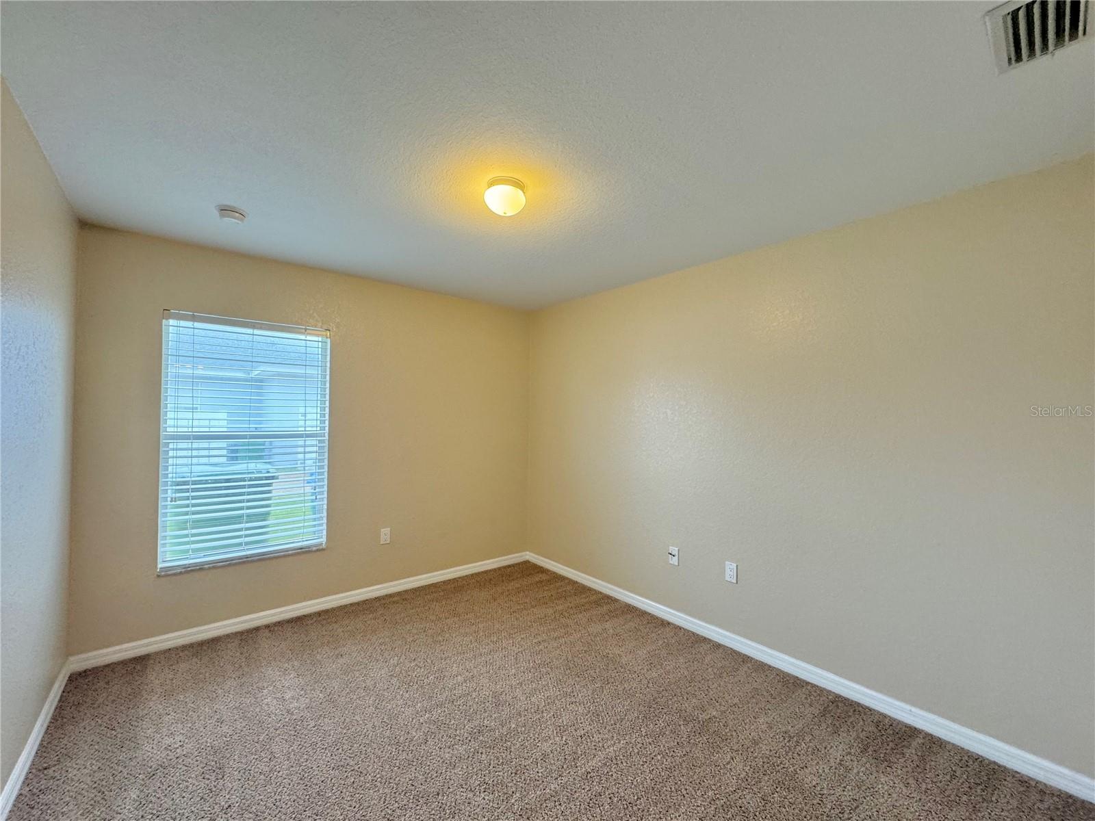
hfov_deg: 102.1
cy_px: 410
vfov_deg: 85.7
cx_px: 548
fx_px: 443
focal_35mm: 14
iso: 200
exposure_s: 1/60
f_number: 2.2
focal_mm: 2.22
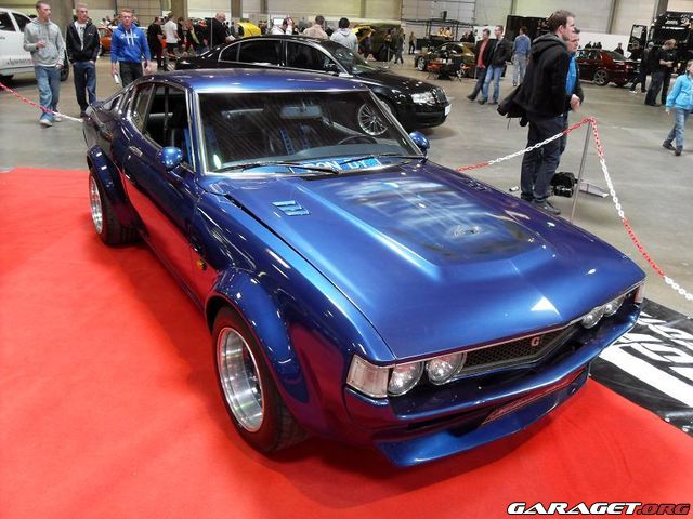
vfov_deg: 49.7
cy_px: 260
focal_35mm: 28
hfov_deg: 63.4
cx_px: 346
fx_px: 561
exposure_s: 1/15
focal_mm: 6
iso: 200
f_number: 2.8
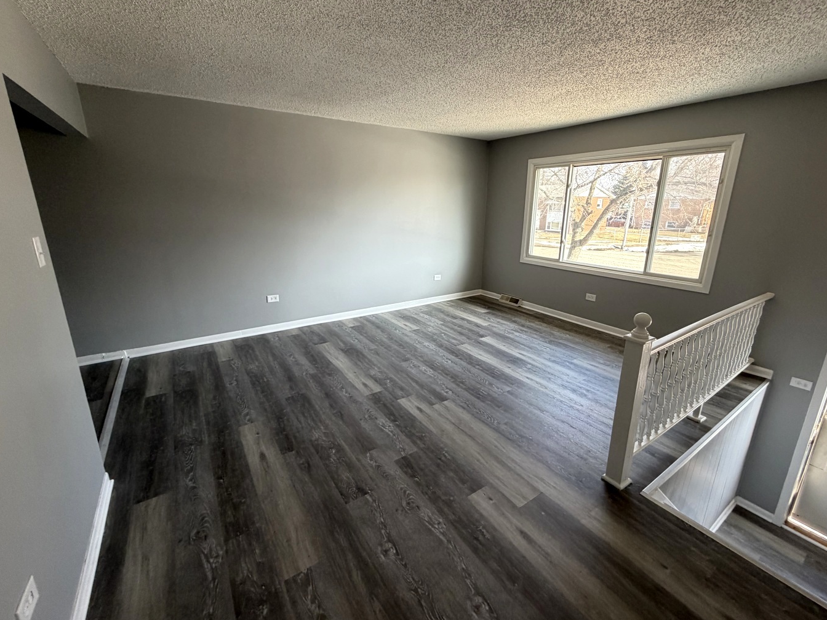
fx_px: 358
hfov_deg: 98.2
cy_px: 297
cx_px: 421
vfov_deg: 81.7
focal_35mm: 15
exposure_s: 1/121
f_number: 2.2
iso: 160
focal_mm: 2.22
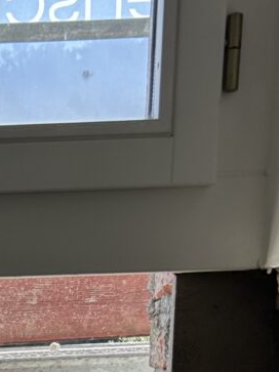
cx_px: -161
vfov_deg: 15.2
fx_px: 1183
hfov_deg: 12.7
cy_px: 689
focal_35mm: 110
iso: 50
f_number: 1.5
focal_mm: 5.7
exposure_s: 1/541
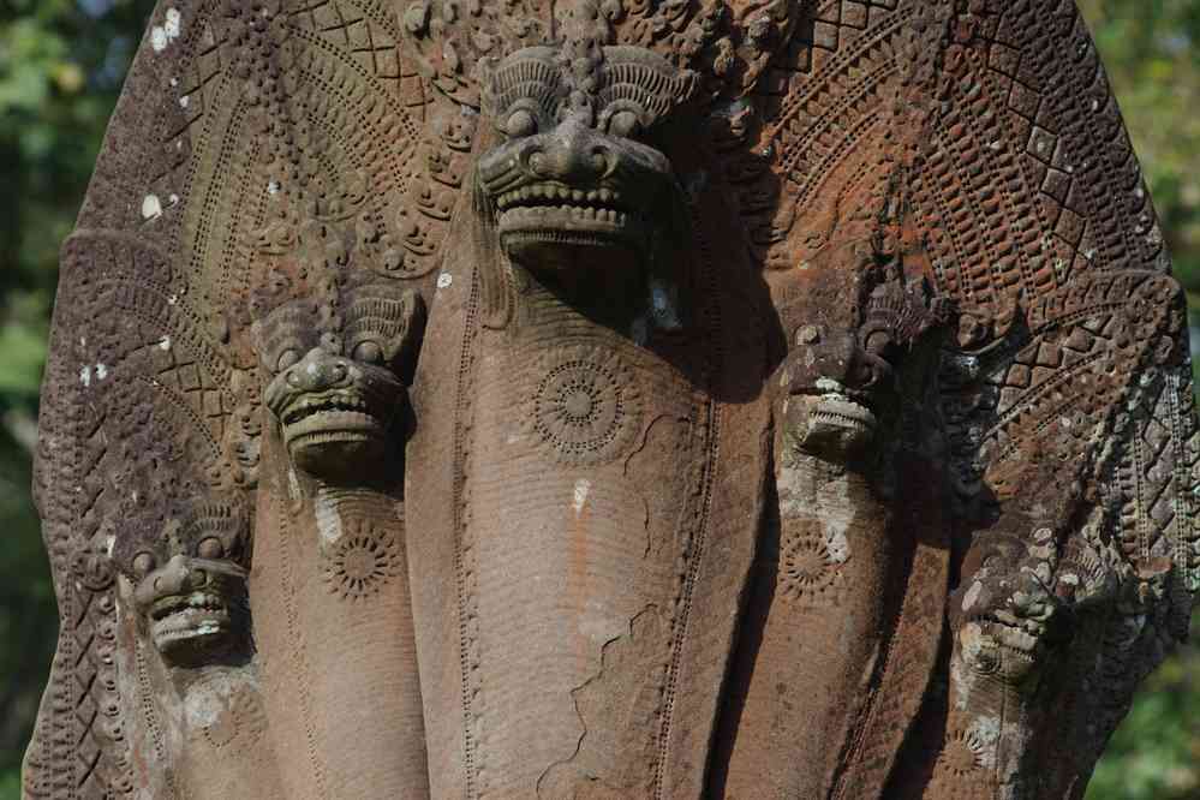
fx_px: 6000
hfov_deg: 11.4
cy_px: 400
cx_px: 600
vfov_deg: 7.6
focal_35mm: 180
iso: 200
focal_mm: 120
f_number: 7.1
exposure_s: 1/200
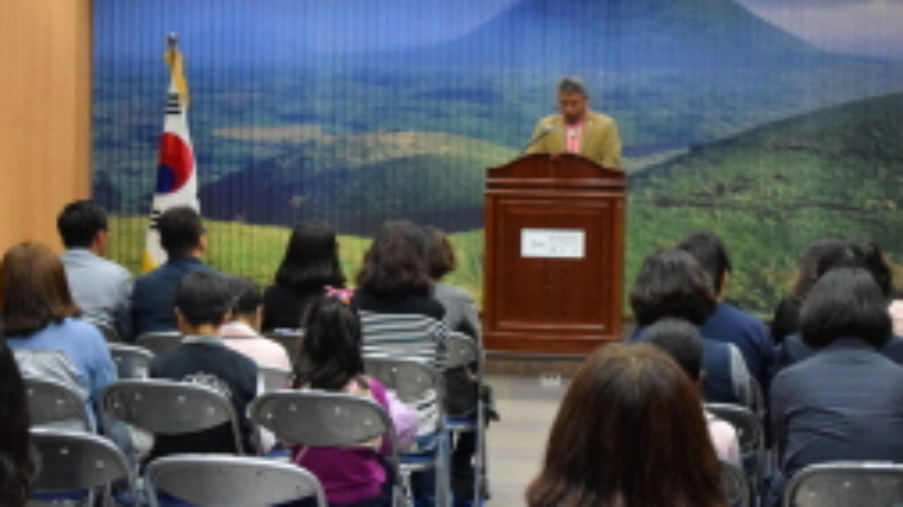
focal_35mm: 67
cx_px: 521
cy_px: 243
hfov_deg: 31.4
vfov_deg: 18.0
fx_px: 1603
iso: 3200
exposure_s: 1/400
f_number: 3.5
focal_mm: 18
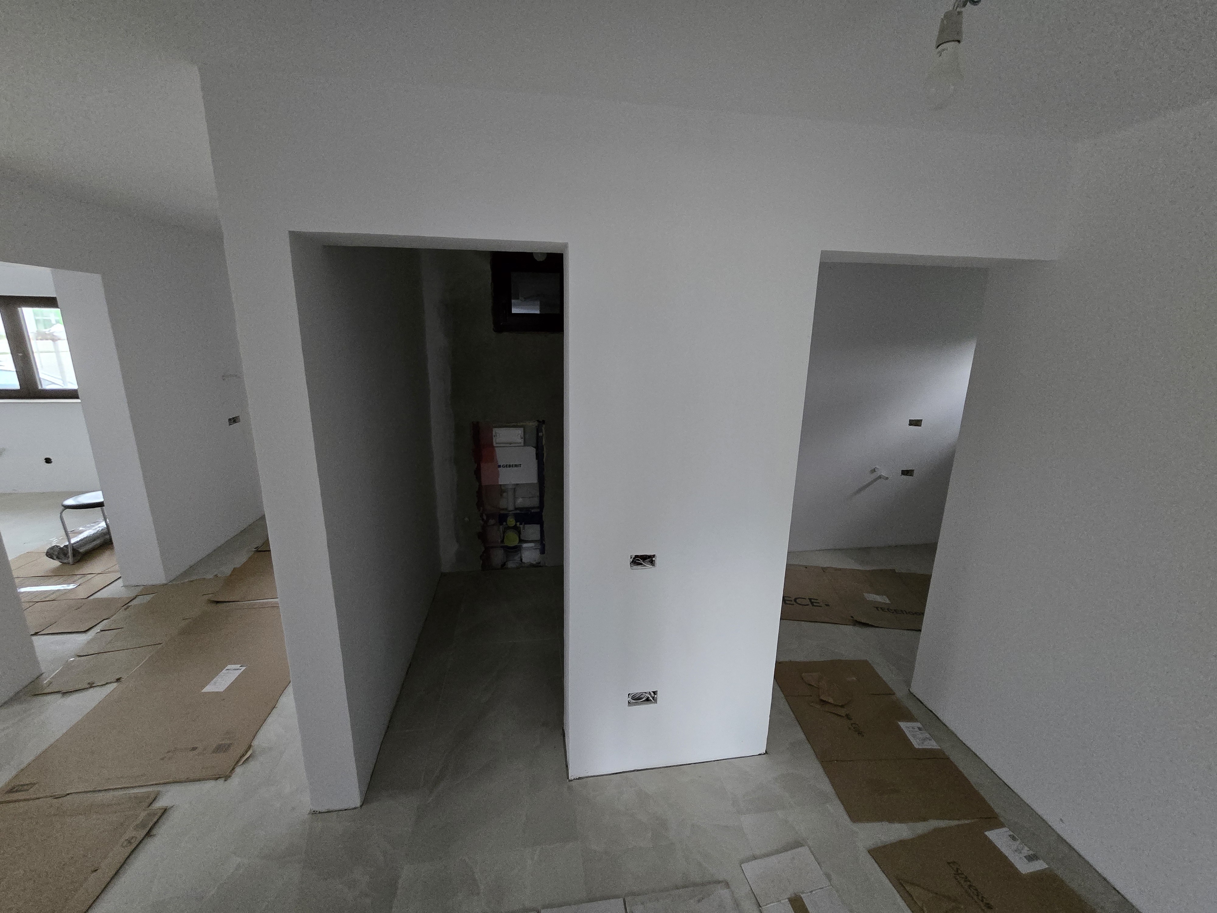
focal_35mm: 13
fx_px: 457
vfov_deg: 89.9
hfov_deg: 106.2
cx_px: 608
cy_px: 456
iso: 1250
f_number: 2.2
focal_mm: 2.2
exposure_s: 1/50
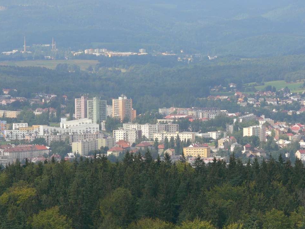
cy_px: 126
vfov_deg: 5.5
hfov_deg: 7.4
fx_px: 2361
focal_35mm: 268
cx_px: 164
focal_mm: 41.5
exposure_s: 1/500
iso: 100
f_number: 5.6
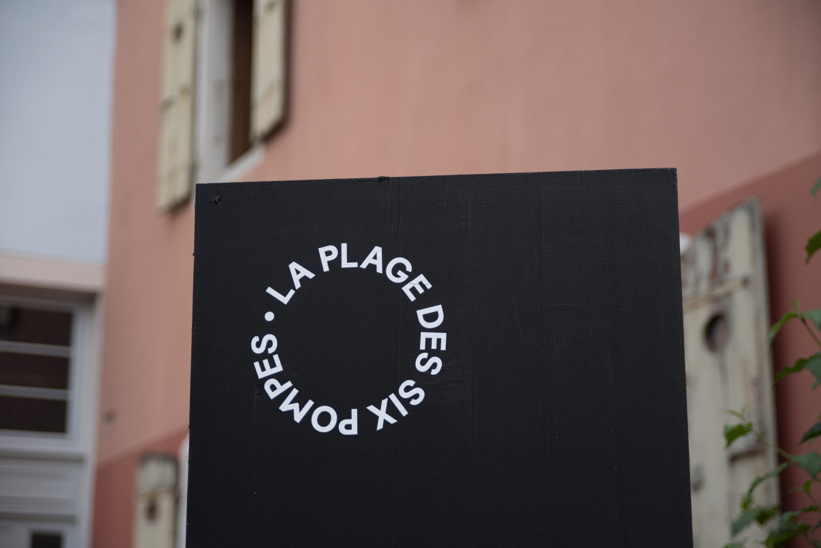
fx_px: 1779
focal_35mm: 78
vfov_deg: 17.5
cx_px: 410
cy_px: 274
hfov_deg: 26.0
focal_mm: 78
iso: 320
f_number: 4.5
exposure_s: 1/160
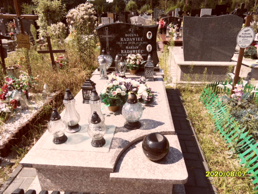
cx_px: 129
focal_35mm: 24
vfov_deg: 56.8
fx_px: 179
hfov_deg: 71.6
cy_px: 97
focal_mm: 3.9
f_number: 3.2
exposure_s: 1/750
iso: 80
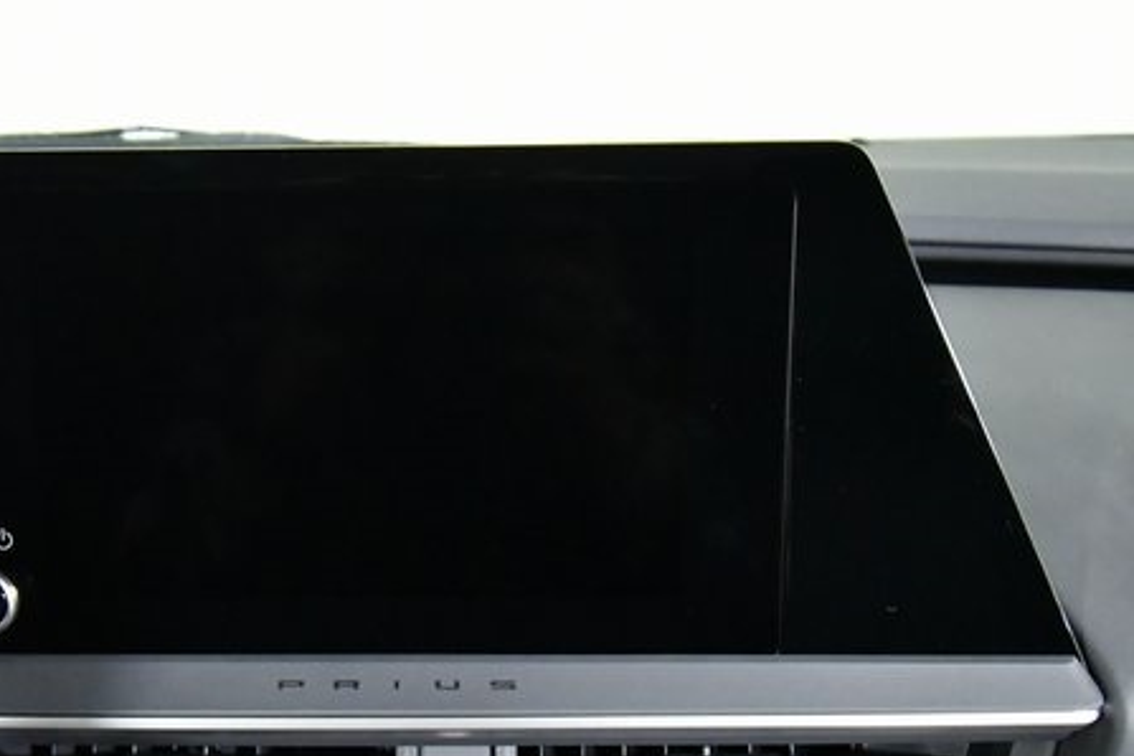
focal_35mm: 43
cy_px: 534
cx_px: 383
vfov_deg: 30.8
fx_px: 1354
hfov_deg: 44.8
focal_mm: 20
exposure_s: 1/250
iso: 12800
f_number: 5.6
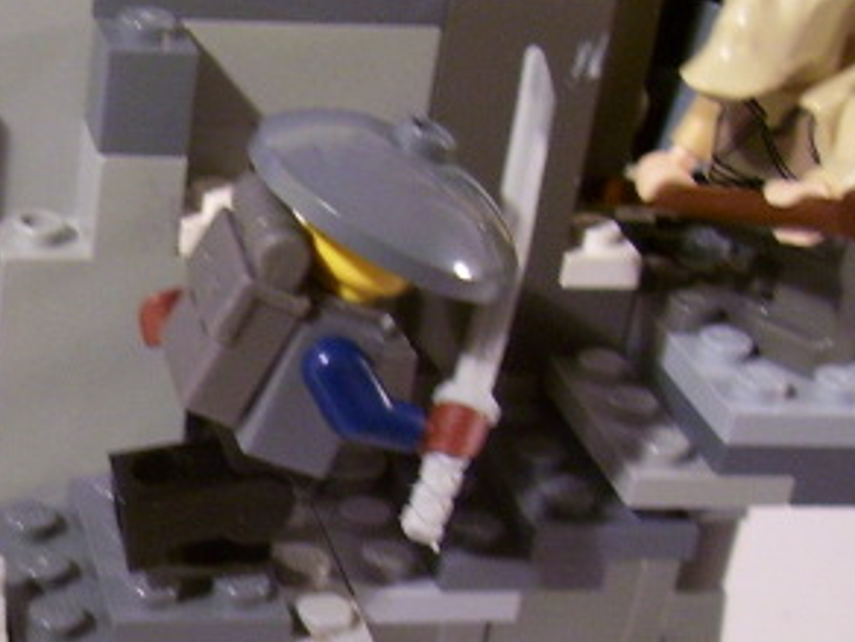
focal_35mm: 93
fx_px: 2297
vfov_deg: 15.6
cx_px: -132
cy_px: 630
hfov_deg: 20.0
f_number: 2.7
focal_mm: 5.6
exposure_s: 1/15
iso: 160
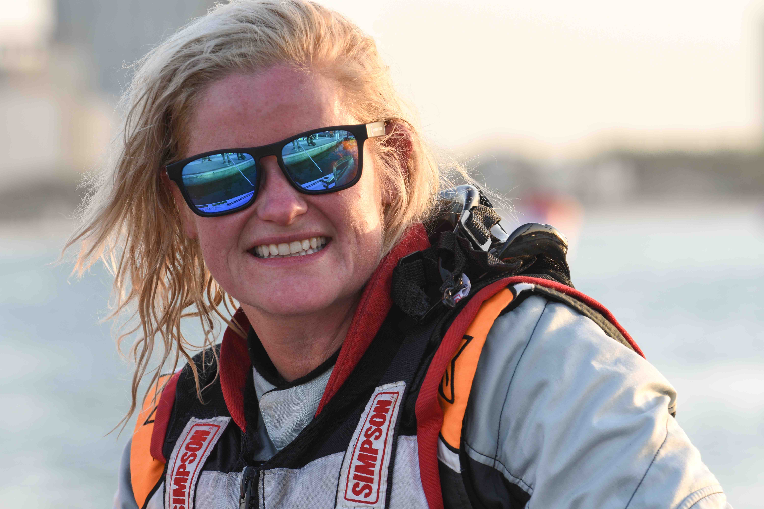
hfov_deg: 7.8
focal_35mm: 262
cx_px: 382
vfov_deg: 5.2
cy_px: 254
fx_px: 5570
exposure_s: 1/125
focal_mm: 175
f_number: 6.3
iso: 200
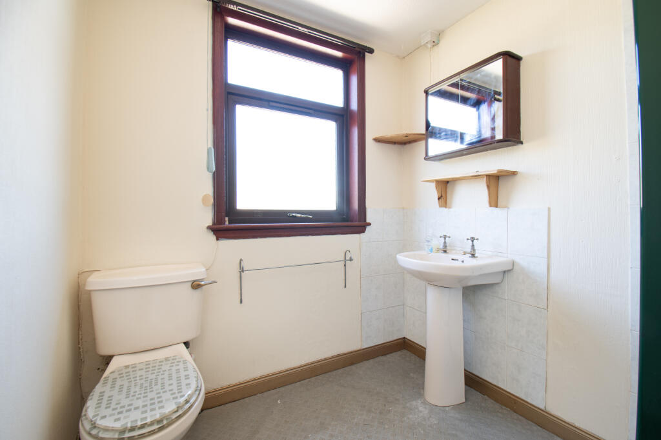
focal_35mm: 15
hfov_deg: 100.4
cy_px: 220
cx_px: 330
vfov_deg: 77.3
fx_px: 275
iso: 250
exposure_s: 1/5
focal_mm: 10
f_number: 9
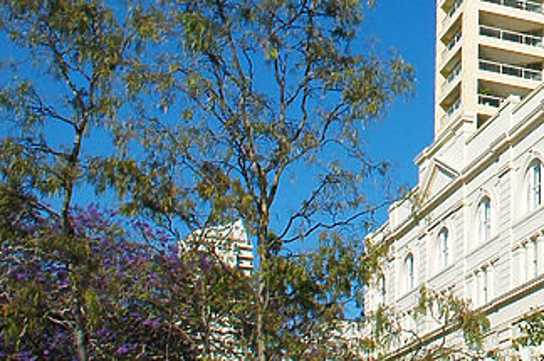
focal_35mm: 75
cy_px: -67
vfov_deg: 17.3
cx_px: 692
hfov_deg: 24.0
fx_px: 1132
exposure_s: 1/500
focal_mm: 18
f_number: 11
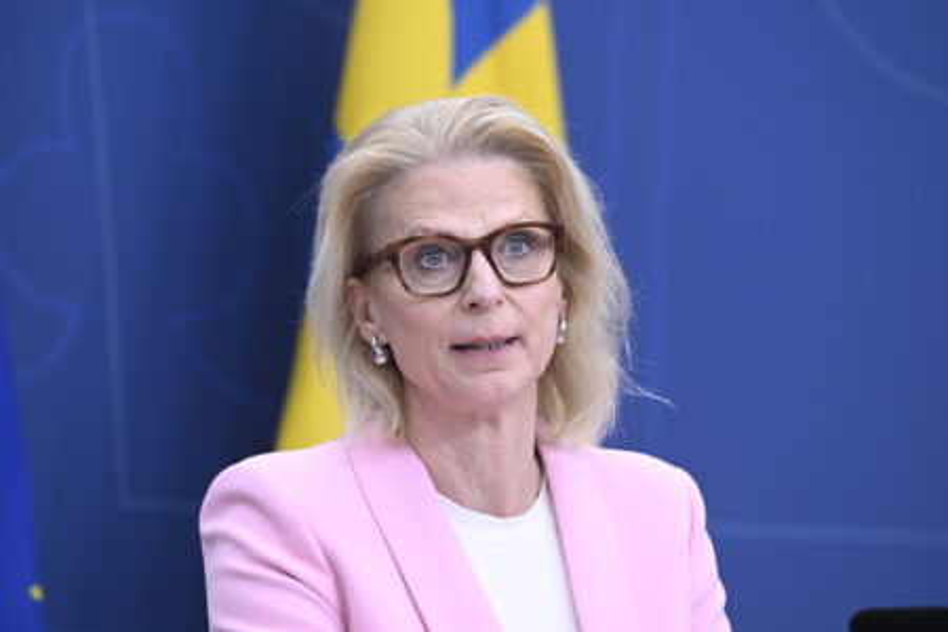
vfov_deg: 6.9
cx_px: 474
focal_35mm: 200
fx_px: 5266
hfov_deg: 10.3
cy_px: 316
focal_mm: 200
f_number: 4.5
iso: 2500
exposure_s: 1/320
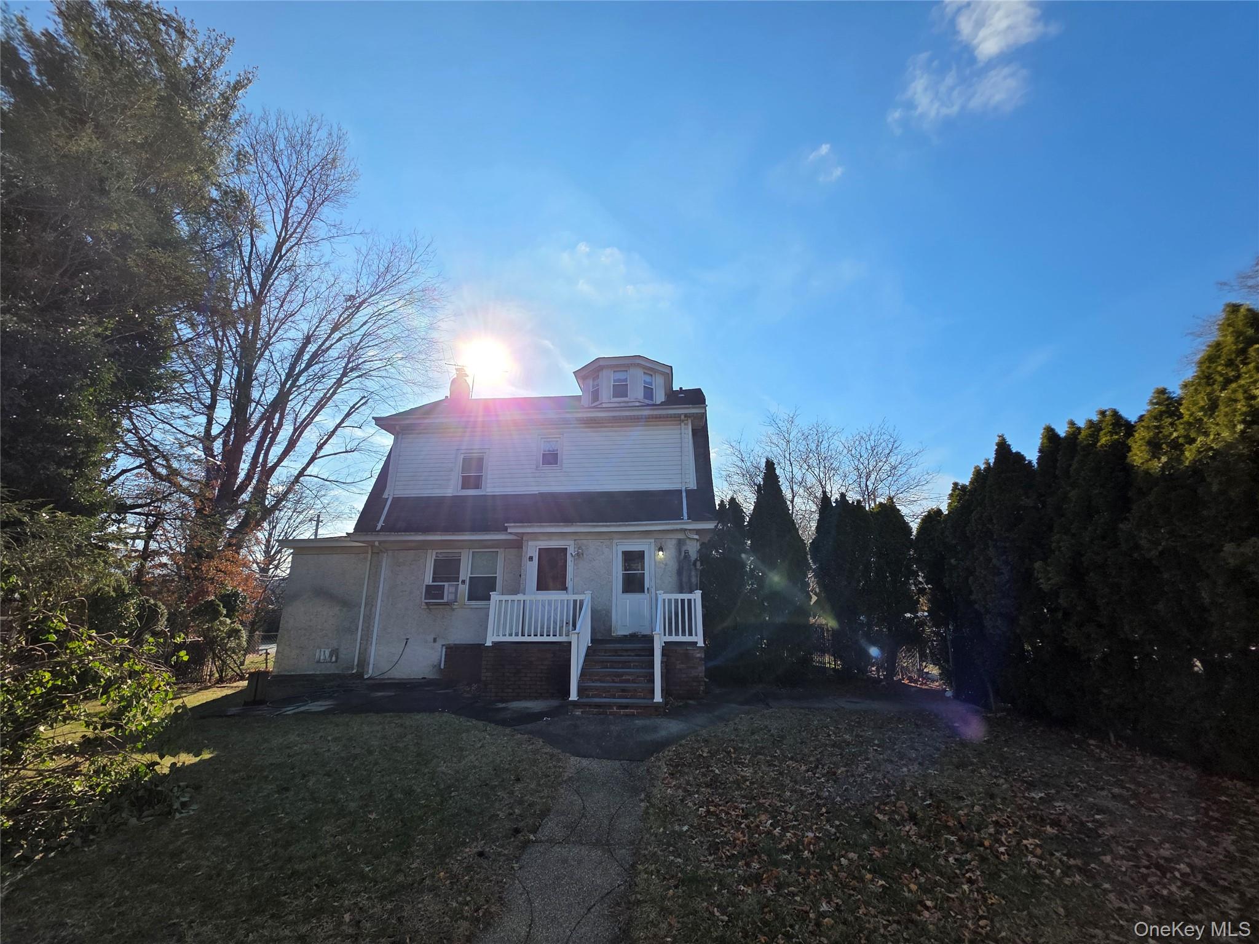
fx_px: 473
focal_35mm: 13
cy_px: 472
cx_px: 630
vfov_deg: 89.9
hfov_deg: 106.2
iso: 40
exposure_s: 1/1989
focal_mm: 2.2
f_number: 1.9
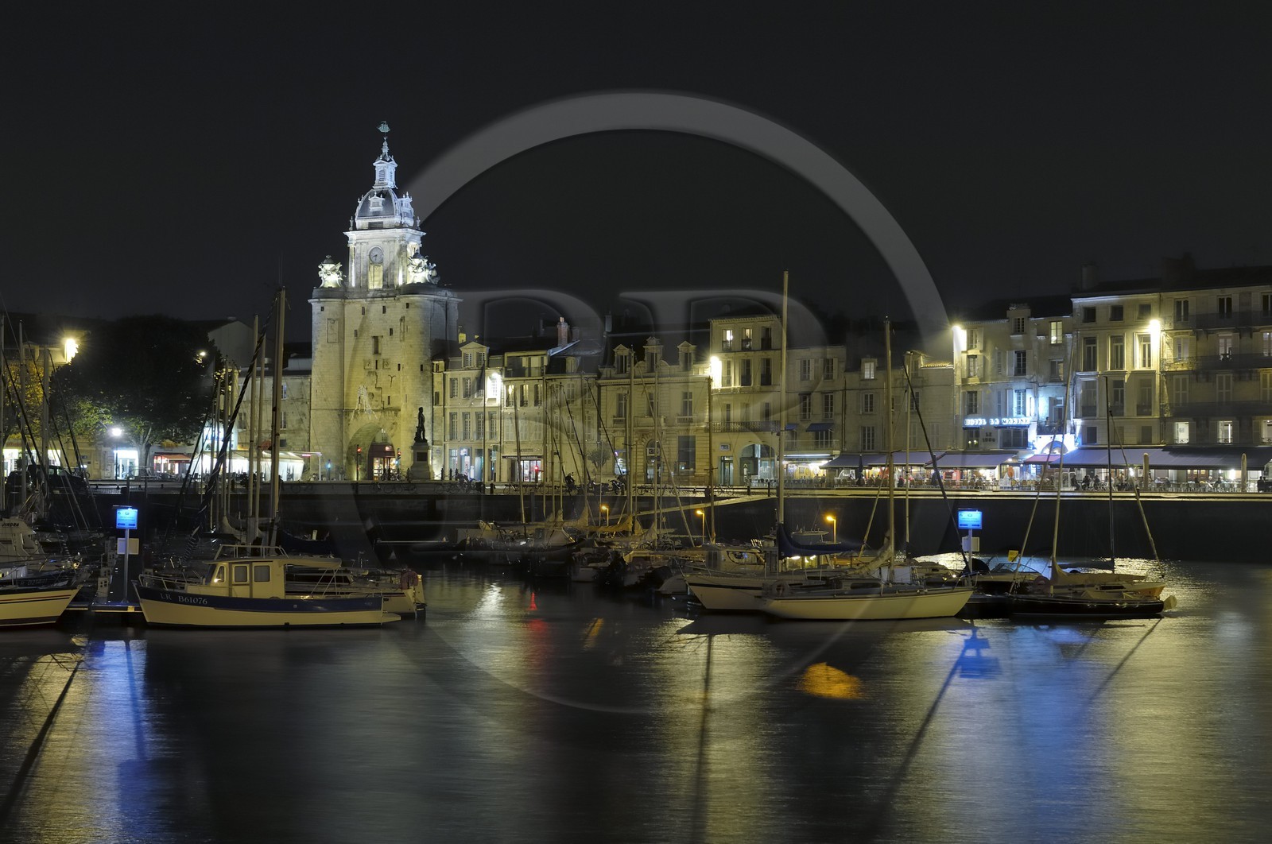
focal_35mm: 52
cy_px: 422
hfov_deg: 37.9
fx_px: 1852
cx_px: 636
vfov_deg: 25.7
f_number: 5.6
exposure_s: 2.5
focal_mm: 35
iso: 100
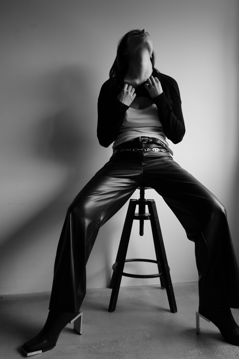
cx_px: 120
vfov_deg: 63.7
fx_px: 289
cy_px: 180
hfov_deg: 45.0
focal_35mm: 29
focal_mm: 29
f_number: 4
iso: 400
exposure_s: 1/125
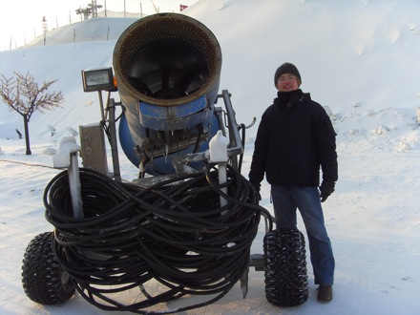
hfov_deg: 47.9
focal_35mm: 39
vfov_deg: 36.8
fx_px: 473
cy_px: 158
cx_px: 210
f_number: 3.5
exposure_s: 1/250
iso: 80
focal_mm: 6.6
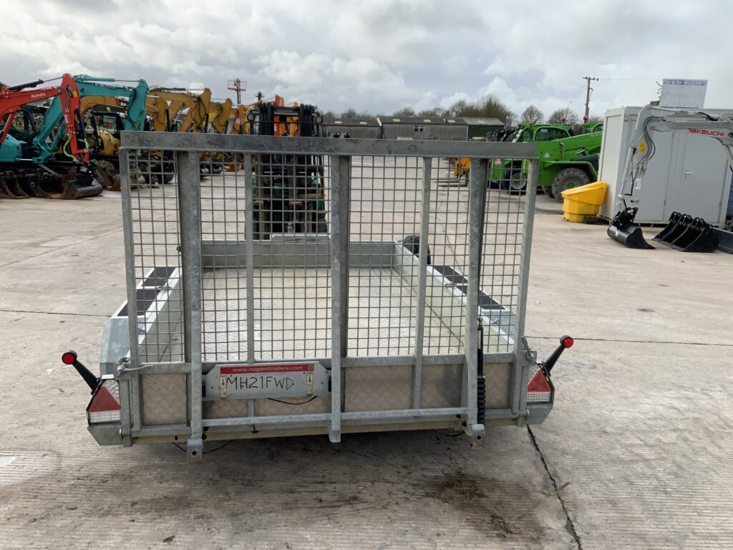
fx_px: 614
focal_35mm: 29
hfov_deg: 61.7
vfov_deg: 48.2
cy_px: 275
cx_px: 366
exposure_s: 1/855
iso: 16
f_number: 1.8
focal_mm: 3
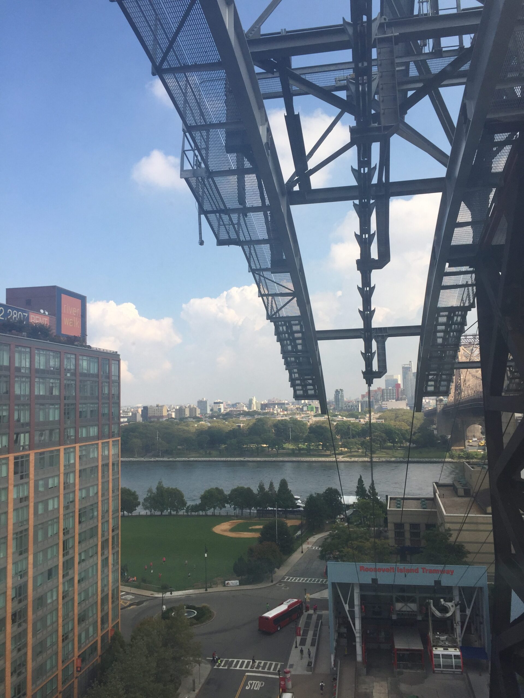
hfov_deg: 48.2
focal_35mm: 29
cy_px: 349
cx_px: 262
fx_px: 585
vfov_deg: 61.7
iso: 32
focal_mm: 4.15
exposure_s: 1/1099
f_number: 2.2
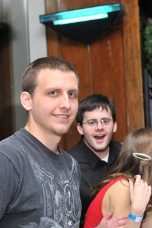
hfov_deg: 18.7
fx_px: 462
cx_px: 57
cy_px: 115
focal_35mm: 73
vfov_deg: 27.7
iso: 1000
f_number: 4.5
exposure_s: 1/100
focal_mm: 48
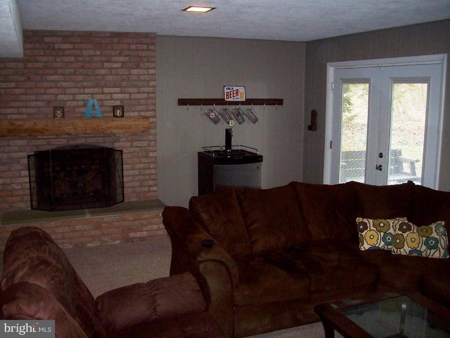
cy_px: 169
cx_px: 225
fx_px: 468
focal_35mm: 36
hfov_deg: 51.4
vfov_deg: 39.7
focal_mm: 6
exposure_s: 1/64
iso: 80
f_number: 2.7
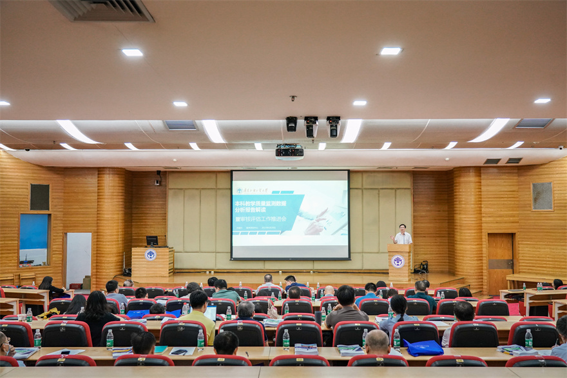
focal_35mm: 34
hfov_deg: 55.8
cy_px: 189
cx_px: 284
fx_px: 535
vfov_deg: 38.9
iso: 4000
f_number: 4
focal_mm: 34
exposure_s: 1/160
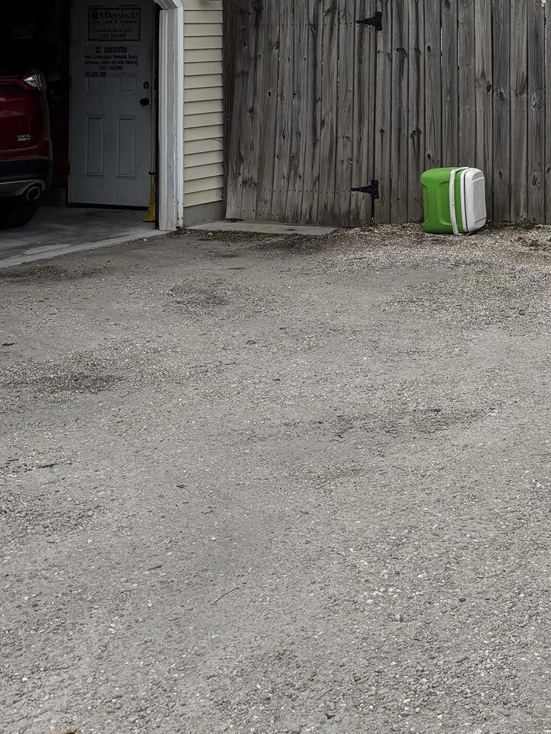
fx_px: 1358
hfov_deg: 21.5
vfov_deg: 28.2
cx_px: 637
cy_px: -24
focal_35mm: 64
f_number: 1.6
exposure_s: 1/2342
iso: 50
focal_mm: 5.96
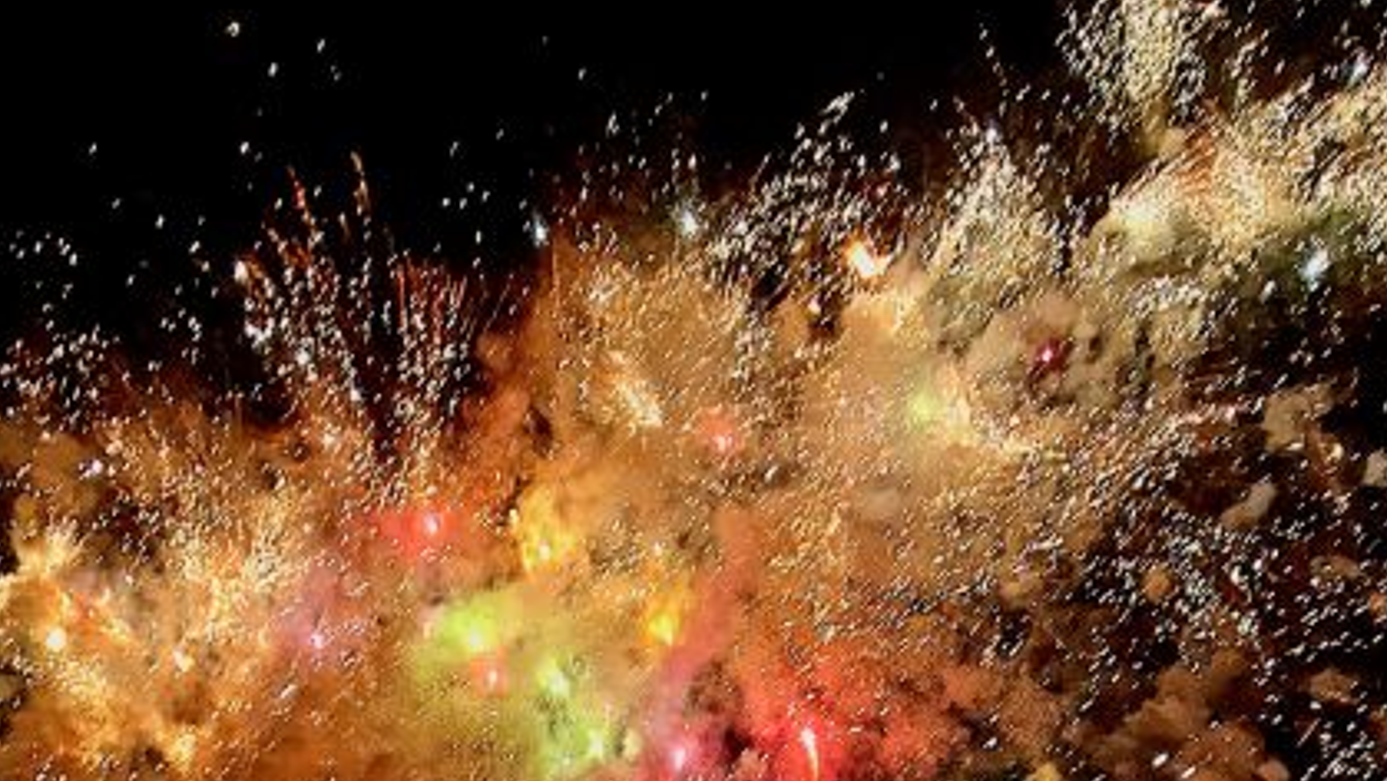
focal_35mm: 36
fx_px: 1324
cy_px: 1297
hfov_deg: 55.3
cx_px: 682
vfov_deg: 23.1
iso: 64
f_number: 2.2
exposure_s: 1/40
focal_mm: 1.74
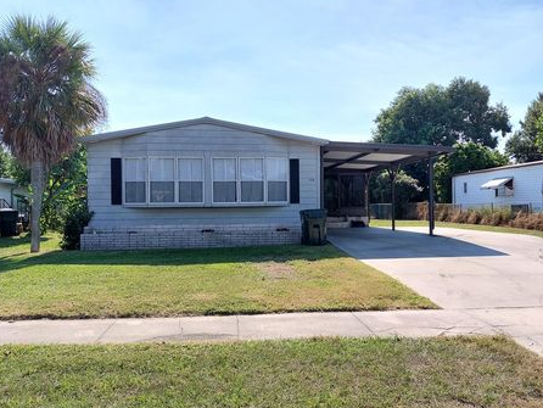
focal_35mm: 28
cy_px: 213
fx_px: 439
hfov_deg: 63.4
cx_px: 274
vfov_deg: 49.8
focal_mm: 4.69
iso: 50
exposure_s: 1/1020
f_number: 1.8
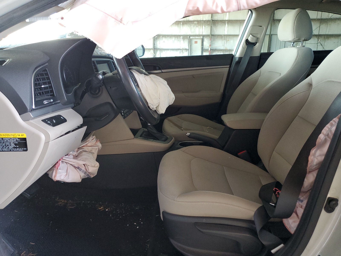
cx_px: 170
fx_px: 256
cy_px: 128
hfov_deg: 67.3
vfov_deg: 53.1
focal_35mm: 26
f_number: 1.5
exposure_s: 1/60.2
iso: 170
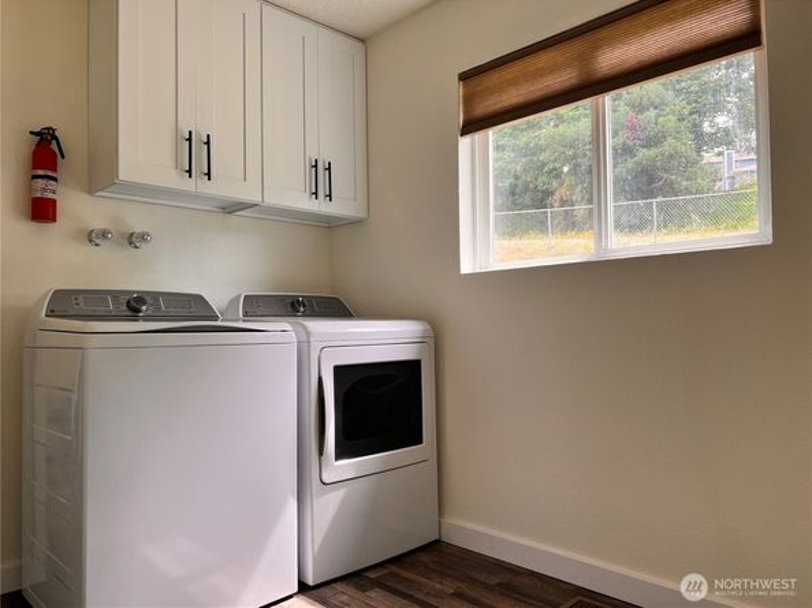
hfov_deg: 67.3
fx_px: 610
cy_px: 304
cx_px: 406
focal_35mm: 26
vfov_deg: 53.0
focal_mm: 5.7
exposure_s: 1/230
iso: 40
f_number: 1.5
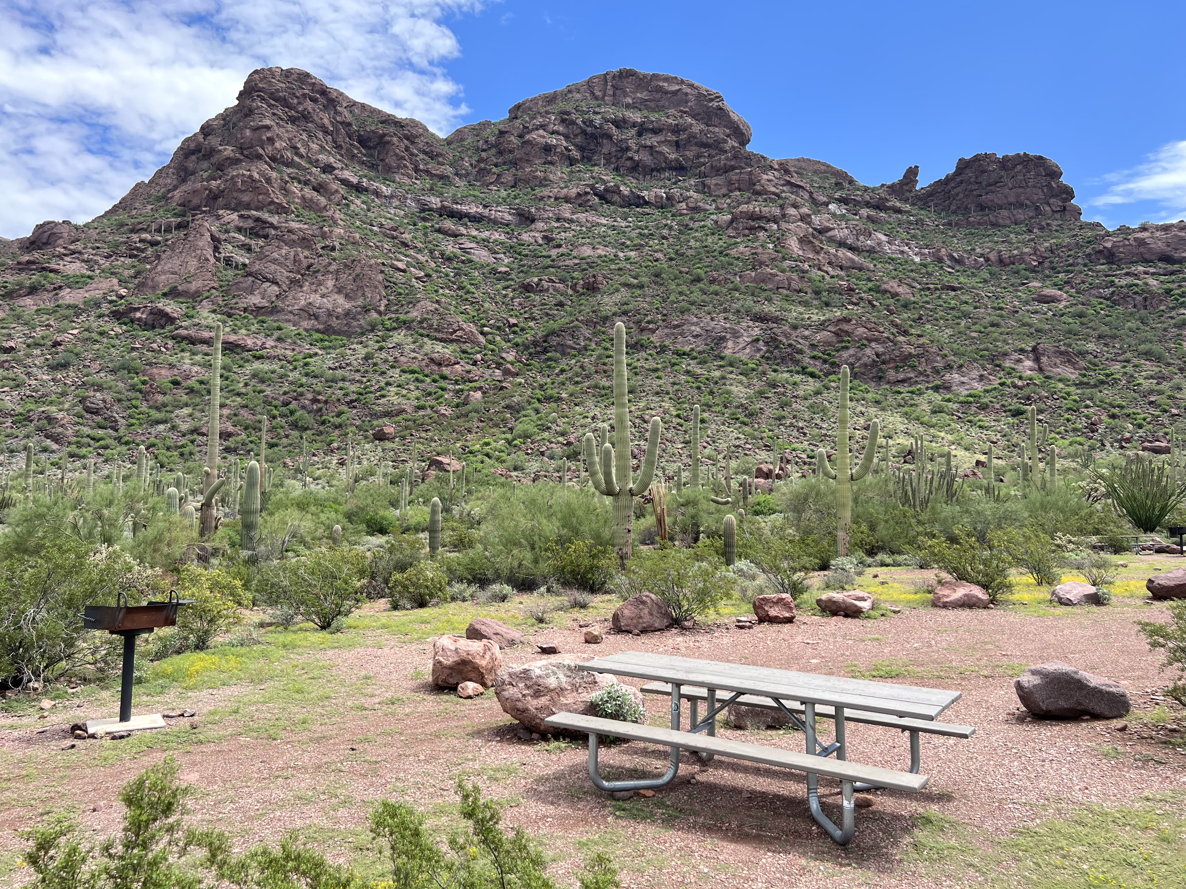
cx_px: 593
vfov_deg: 53.1
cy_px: 444
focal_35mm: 26
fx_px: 891
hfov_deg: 67.3
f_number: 1.5
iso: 50
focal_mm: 5.7
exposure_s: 1/2208
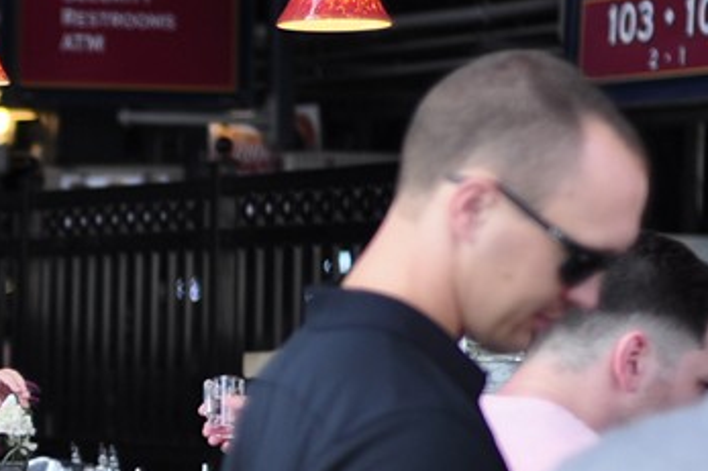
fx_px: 4246
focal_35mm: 216
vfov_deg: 6.3
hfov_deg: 9.3
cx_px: -247
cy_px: 528
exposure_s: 1/500
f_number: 1.8
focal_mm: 50
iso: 200
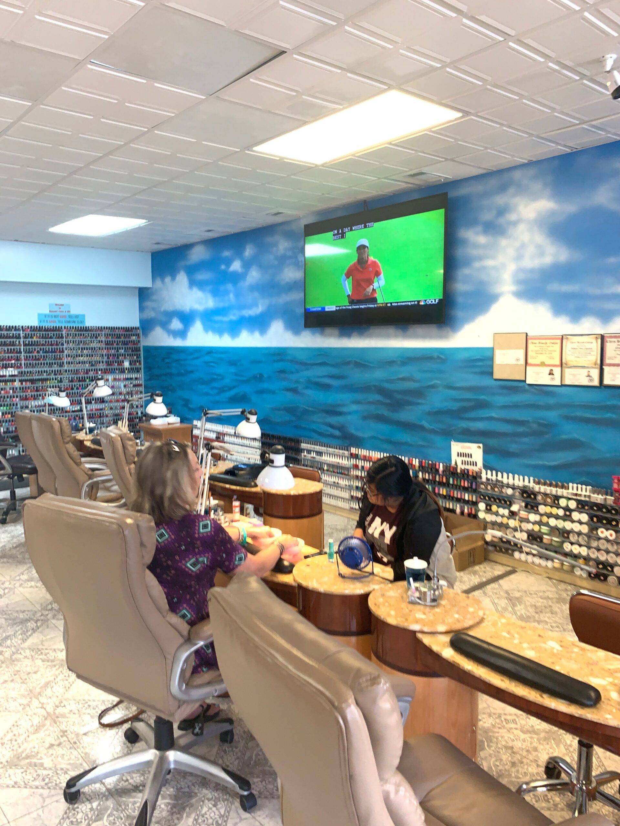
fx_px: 621
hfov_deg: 53.1
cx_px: 310
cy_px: 413
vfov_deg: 67.3
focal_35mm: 26
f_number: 1.8
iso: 80
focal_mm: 4.25
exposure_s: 1/60
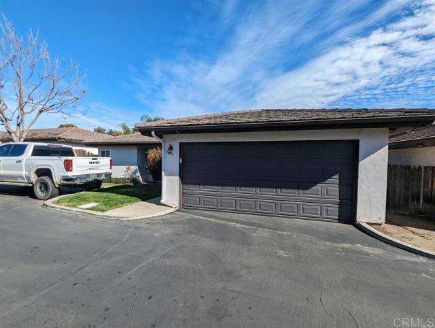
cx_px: 218
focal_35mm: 13
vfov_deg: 90.1
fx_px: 164
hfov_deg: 106.1
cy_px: 164
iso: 43
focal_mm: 1.95
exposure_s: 1/1616
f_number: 2.2
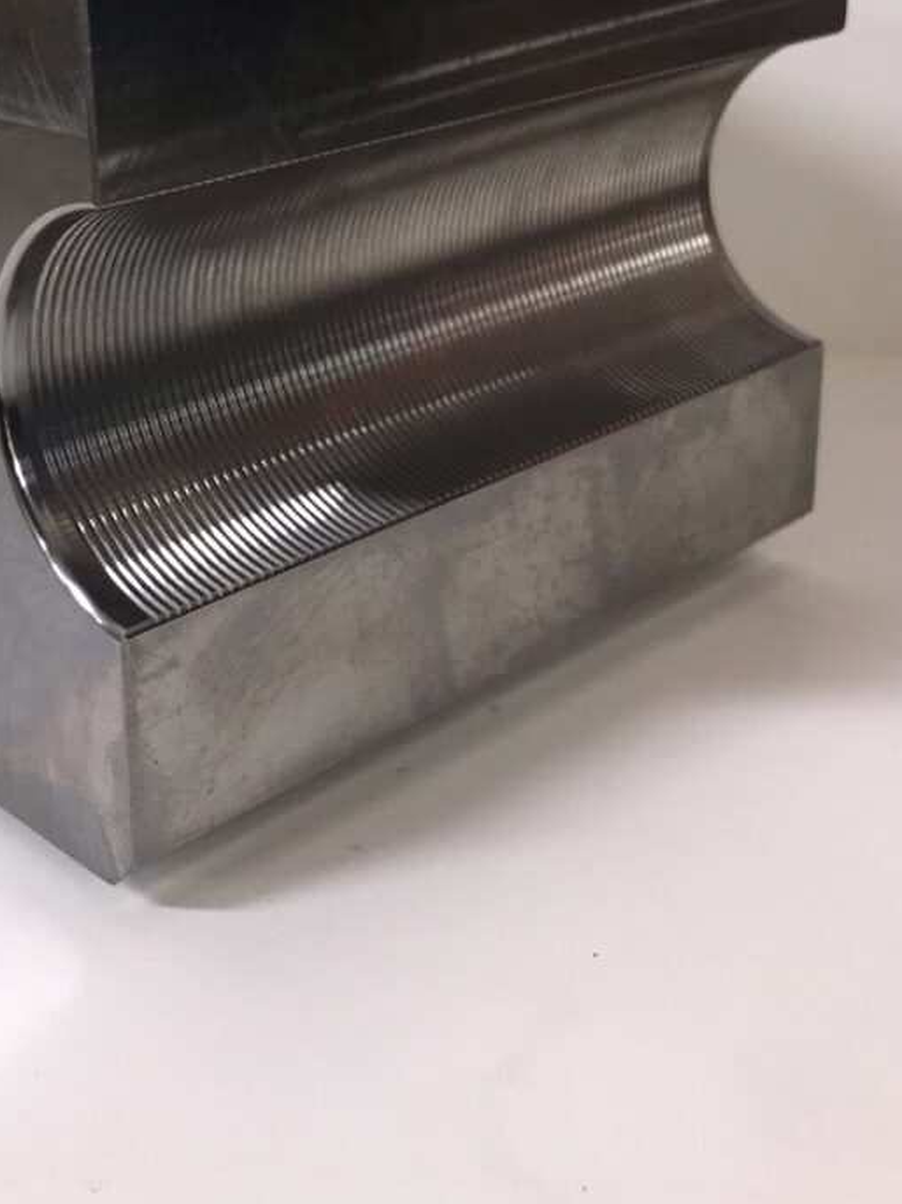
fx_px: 1703
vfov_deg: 38.3
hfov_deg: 28.9
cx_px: 161
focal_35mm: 49
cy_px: 365
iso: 40
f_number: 1.8
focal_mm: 3.99
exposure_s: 1/33
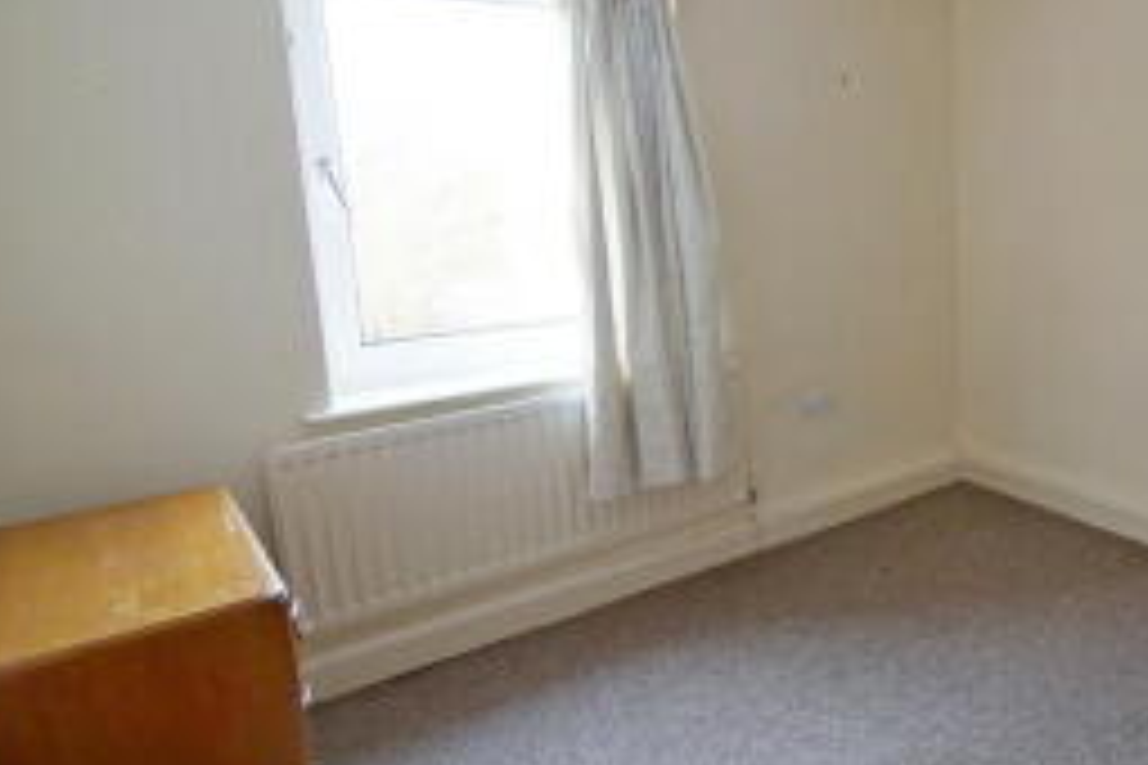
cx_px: 963
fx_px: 893
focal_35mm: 28
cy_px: 308
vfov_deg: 46.2
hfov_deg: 58.9
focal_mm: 10
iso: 500
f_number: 4
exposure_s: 1/60
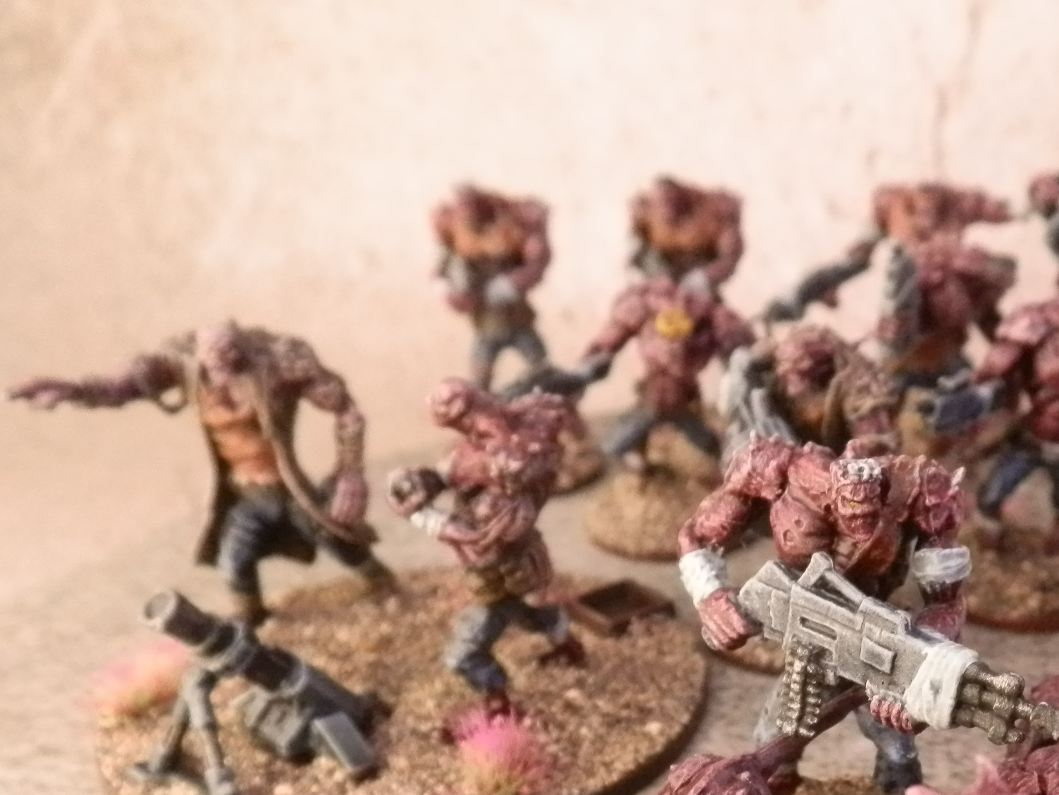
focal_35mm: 49
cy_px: 692
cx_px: 829
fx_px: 1499
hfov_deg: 37.7
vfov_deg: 28.7
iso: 400
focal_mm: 5
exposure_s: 1/60
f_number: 3.1
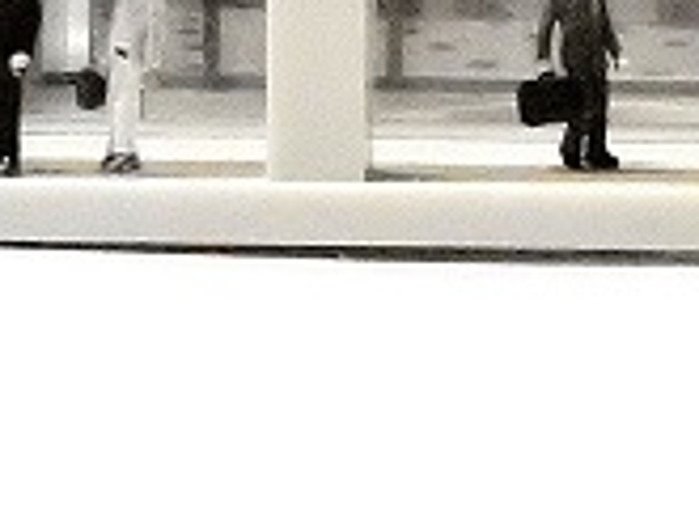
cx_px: 635
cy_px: -15
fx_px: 2566
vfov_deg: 11.6
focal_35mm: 127
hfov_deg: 15.3
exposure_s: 1/250
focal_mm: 5.4
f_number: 4
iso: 3200
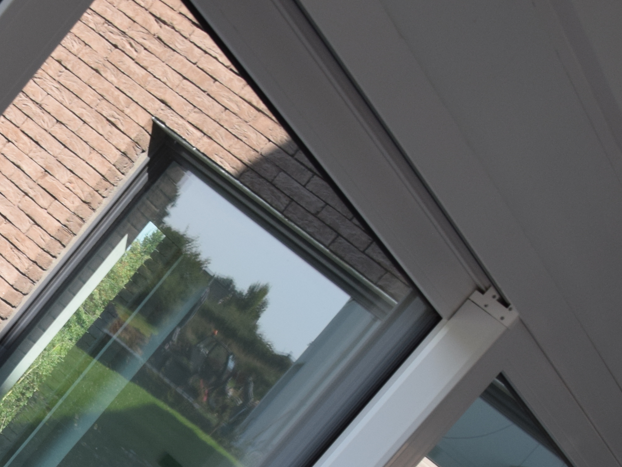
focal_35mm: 96
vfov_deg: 14.8
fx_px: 1725
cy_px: 598
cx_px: -62
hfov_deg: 19.6
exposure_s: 1/250
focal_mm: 22
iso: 400
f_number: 8
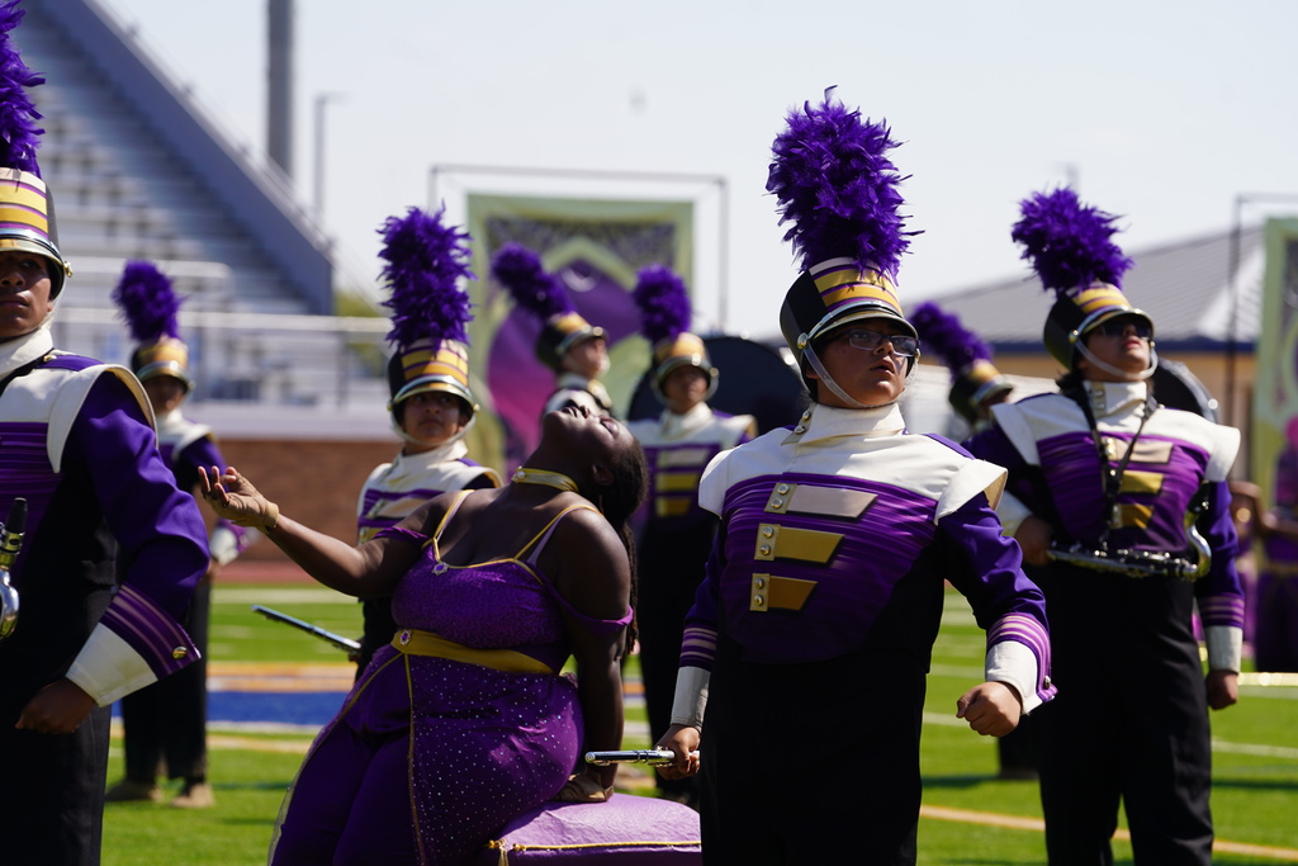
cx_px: 649
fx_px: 7140
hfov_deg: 10.4
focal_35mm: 198
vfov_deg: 6.9
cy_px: 433
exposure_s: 1/400
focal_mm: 198
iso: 100
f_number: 5.6
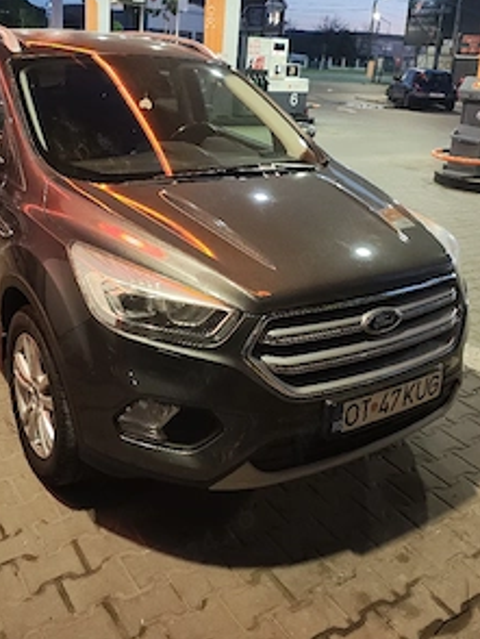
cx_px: 209
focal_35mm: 34
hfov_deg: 41.8
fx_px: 628
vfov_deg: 53.3
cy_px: 239
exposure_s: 1/30
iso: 450
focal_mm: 5.89
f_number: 1.4
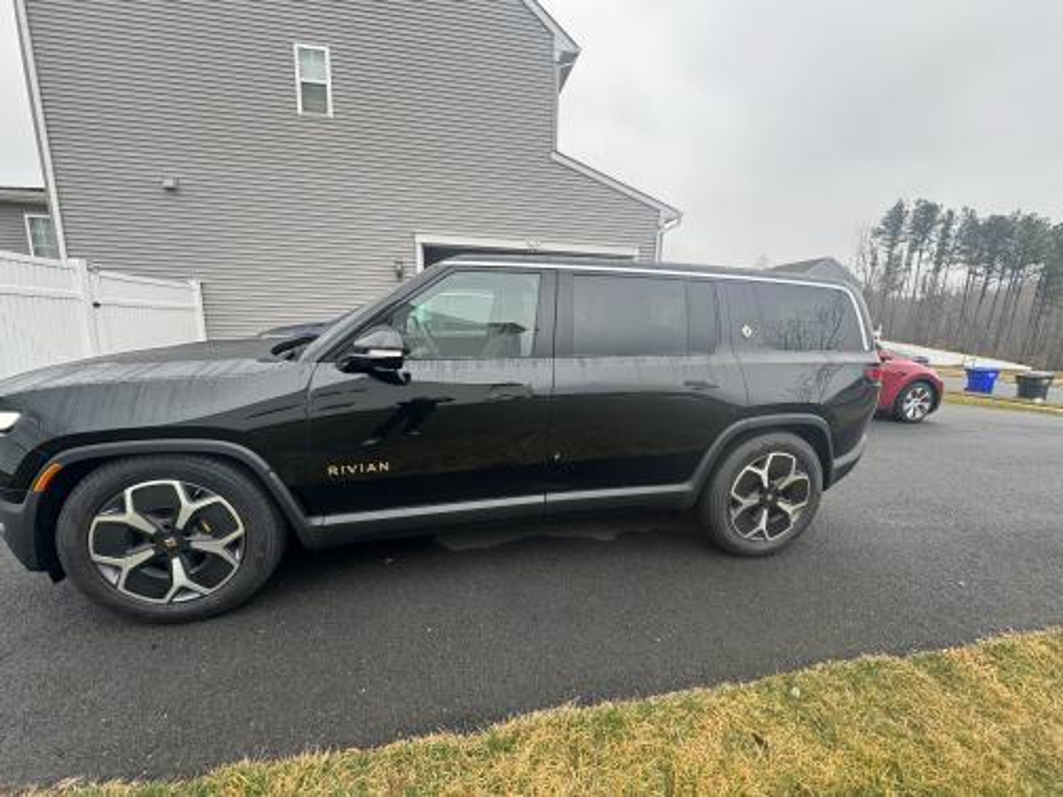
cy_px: 398
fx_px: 430
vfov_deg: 85.7
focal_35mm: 14
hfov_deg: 102.1
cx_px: 532
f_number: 2.2
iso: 50
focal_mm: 2.22
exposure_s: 1/99
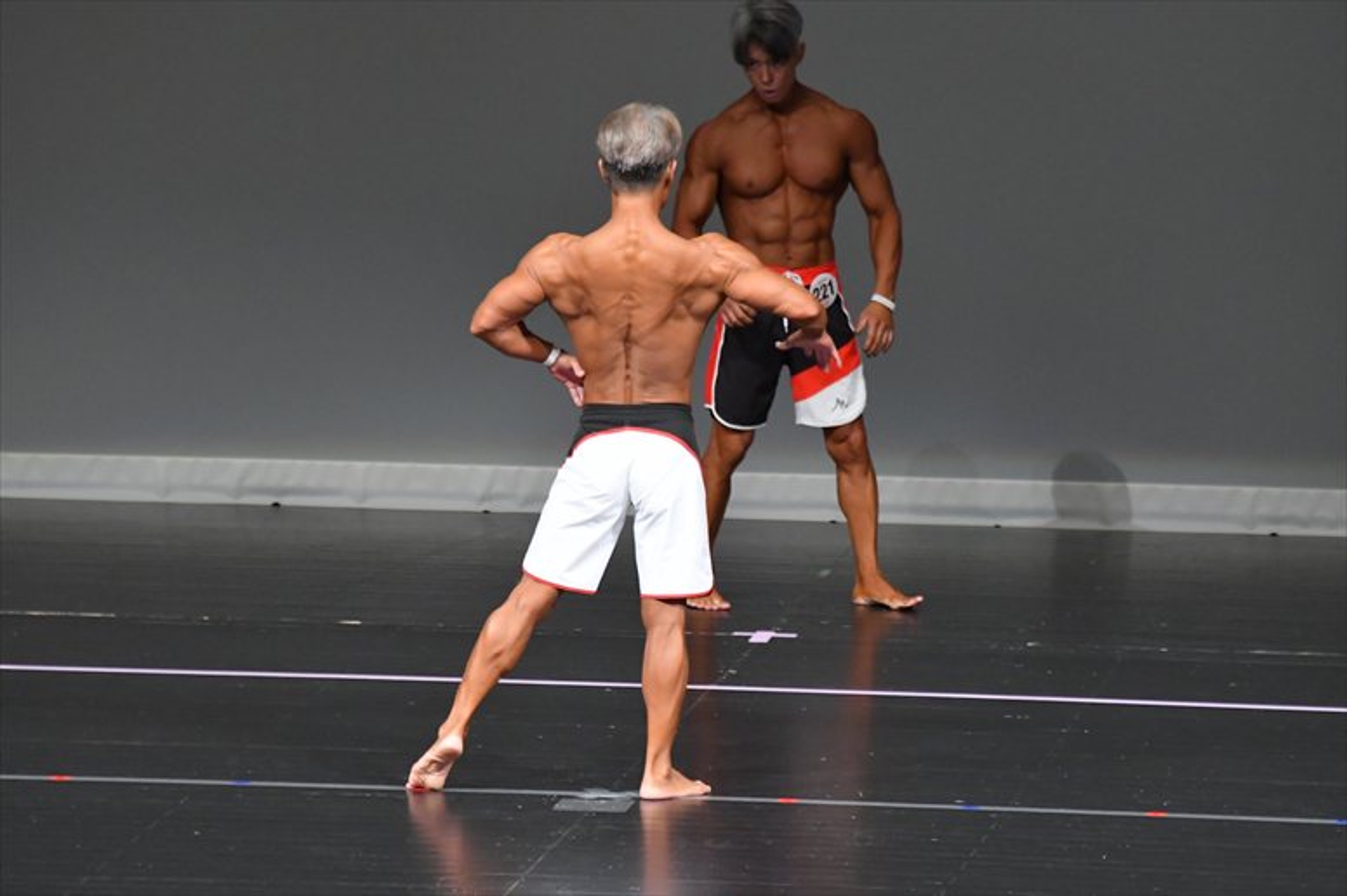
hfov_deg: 6.5
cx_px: 674
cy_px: 448
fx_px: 11781
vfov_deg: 4.4
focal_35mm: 315
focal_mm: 210
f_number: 5.6
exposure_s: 1/400
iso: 5000
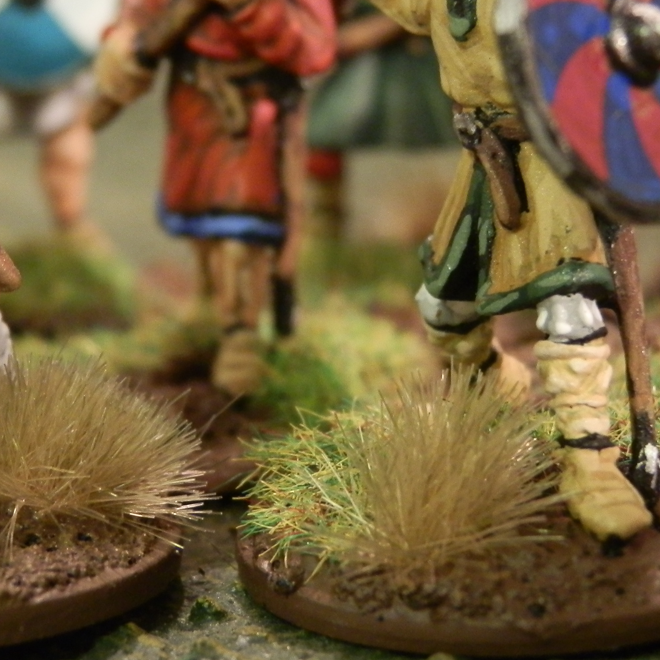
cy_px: 216
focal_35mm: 116
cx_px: 224
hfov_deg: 15.0
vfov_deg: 15.0
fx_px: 2502
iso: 250
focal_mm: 10.99
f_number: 3.7
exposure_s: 1/8
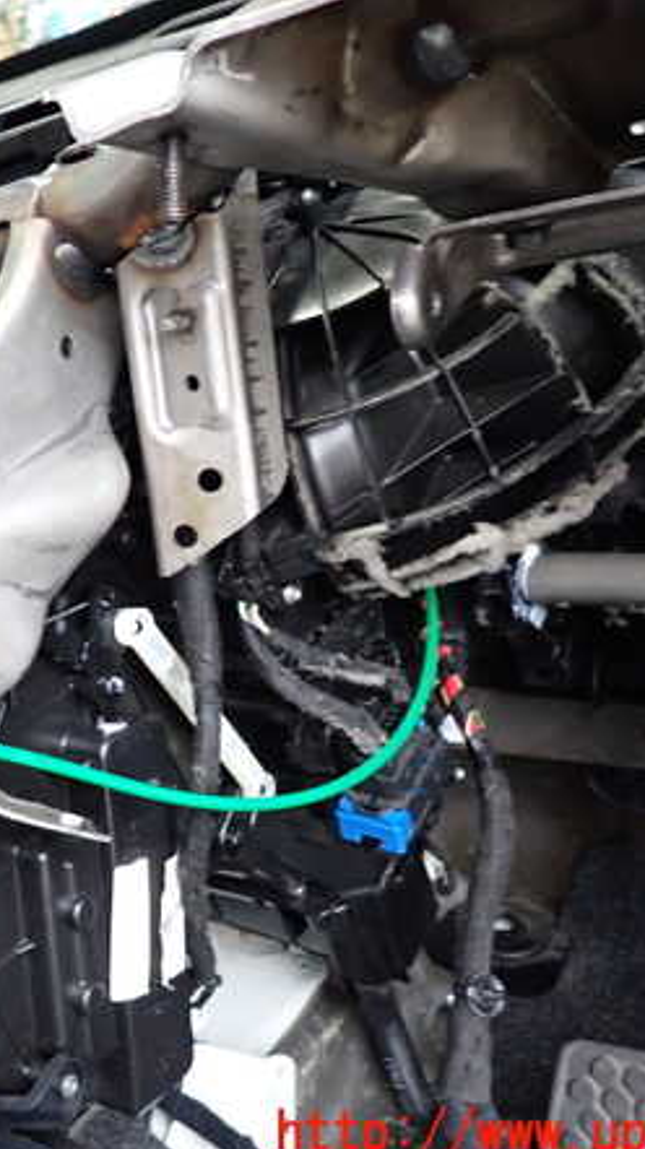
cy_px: 582
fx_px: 1127
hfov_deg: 30.7
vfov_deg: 54.0
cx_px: 83
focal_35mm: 37
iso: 400
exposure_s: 1/40
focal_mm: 4.5
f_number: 2
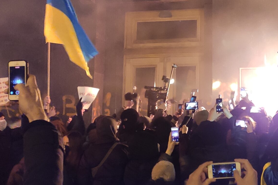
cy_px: 66
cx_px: 274
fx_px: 448
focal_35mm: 58
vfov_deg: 23.3
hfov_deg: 32.0
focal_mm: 4.74
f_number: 1.79
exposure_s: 1/25
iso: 1632
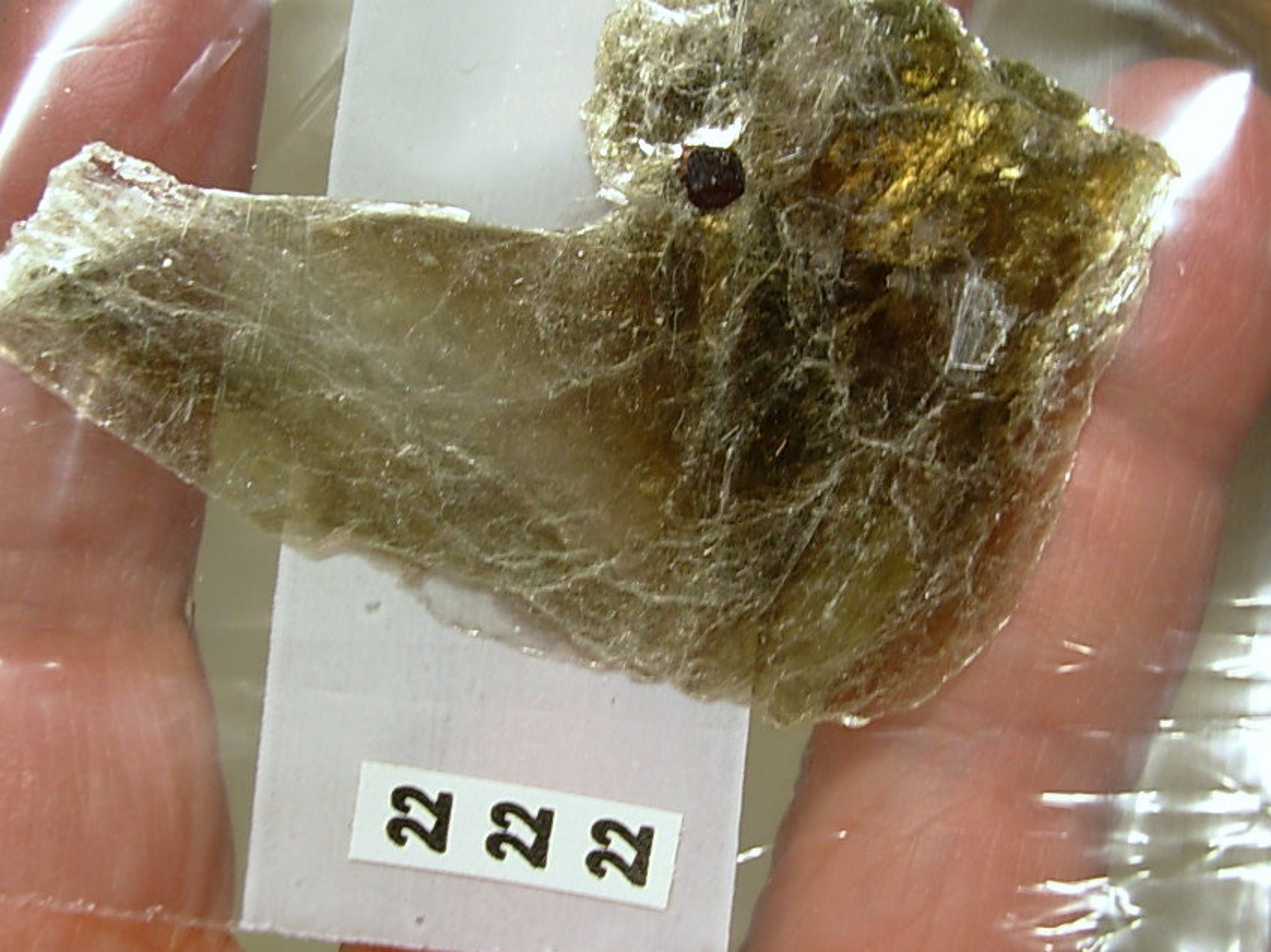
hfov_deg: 41.2
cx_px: 643
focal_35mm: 46
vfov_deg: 31.5
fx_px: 1689
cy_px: 417
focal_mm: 6.3
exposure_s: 1/17
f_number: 2.9
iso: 50
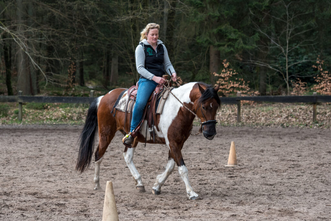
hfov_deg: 17.6
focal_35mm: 116
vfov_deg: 11.8
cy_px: 110
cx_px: 166
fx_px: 1067
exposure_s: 1/500
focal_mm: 116
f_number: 5
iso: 500
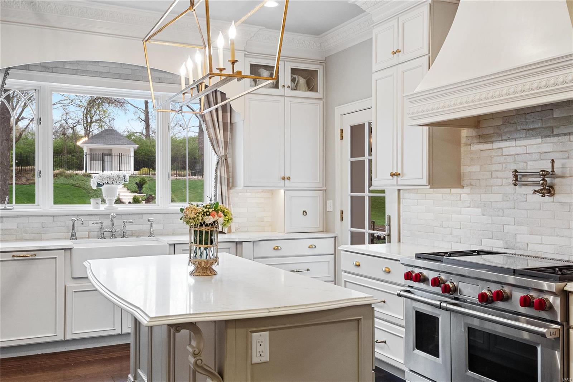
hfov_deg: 53.1
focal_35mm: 36
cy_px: 191
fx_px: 573
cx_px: 286
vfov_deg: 36.9
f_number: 4
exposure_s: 1/15
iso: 400
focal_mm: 18
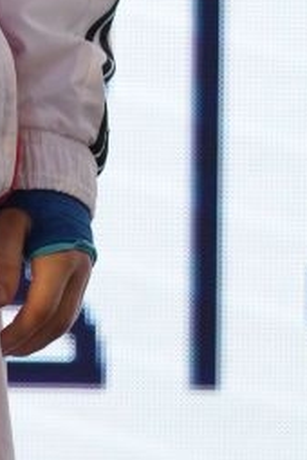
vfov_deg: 1.5
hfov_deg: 1.0
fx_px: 18086
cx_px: -316
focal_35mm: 1414
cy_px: -229
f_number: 2.8
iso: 320
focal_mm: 200
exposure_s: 1/250
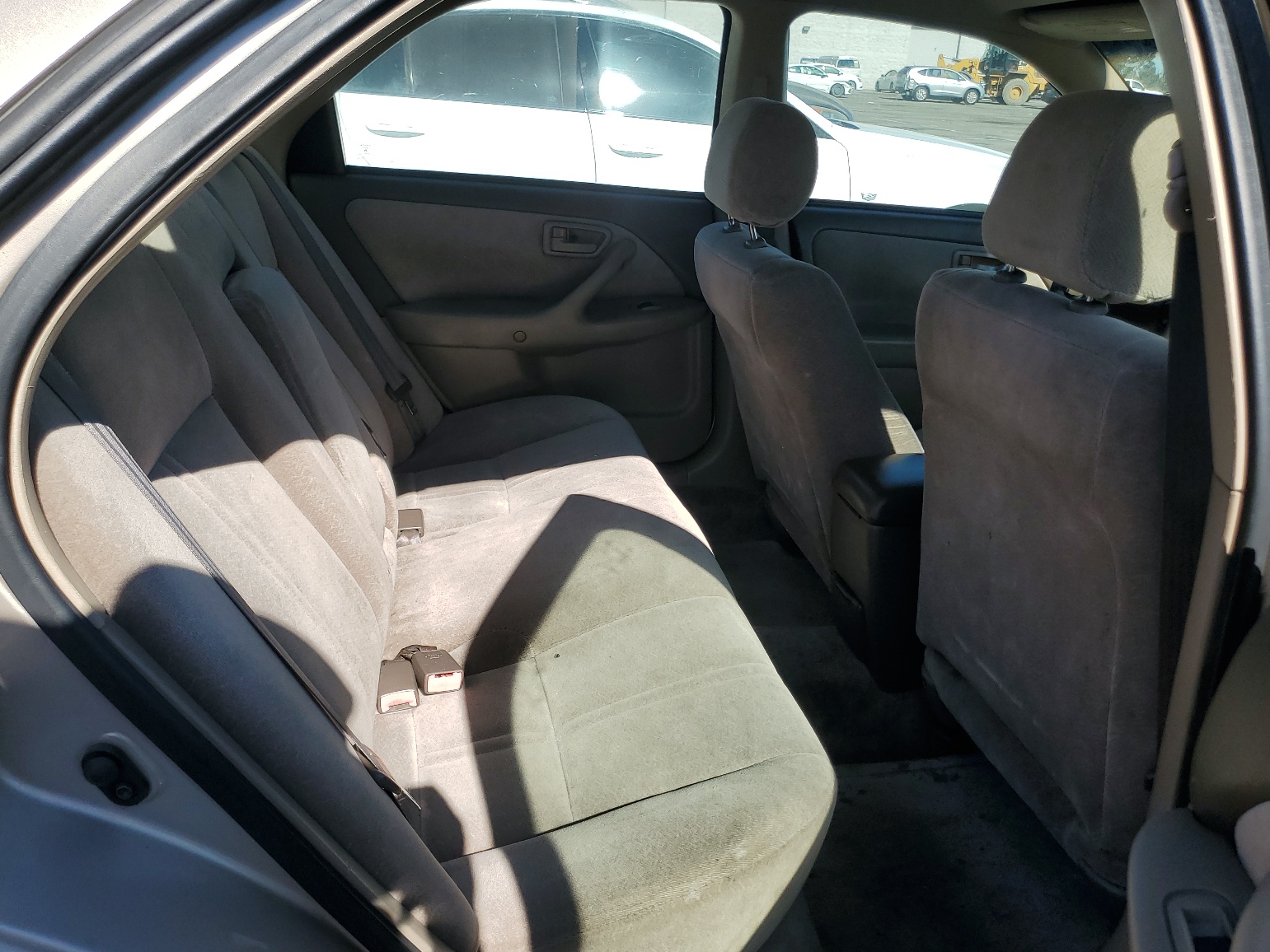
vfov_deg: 51.4
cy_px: 480
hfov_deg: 65.3
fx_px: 991
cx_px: 612
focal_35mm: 27
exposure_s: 1/2500
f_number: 1.5
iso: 50
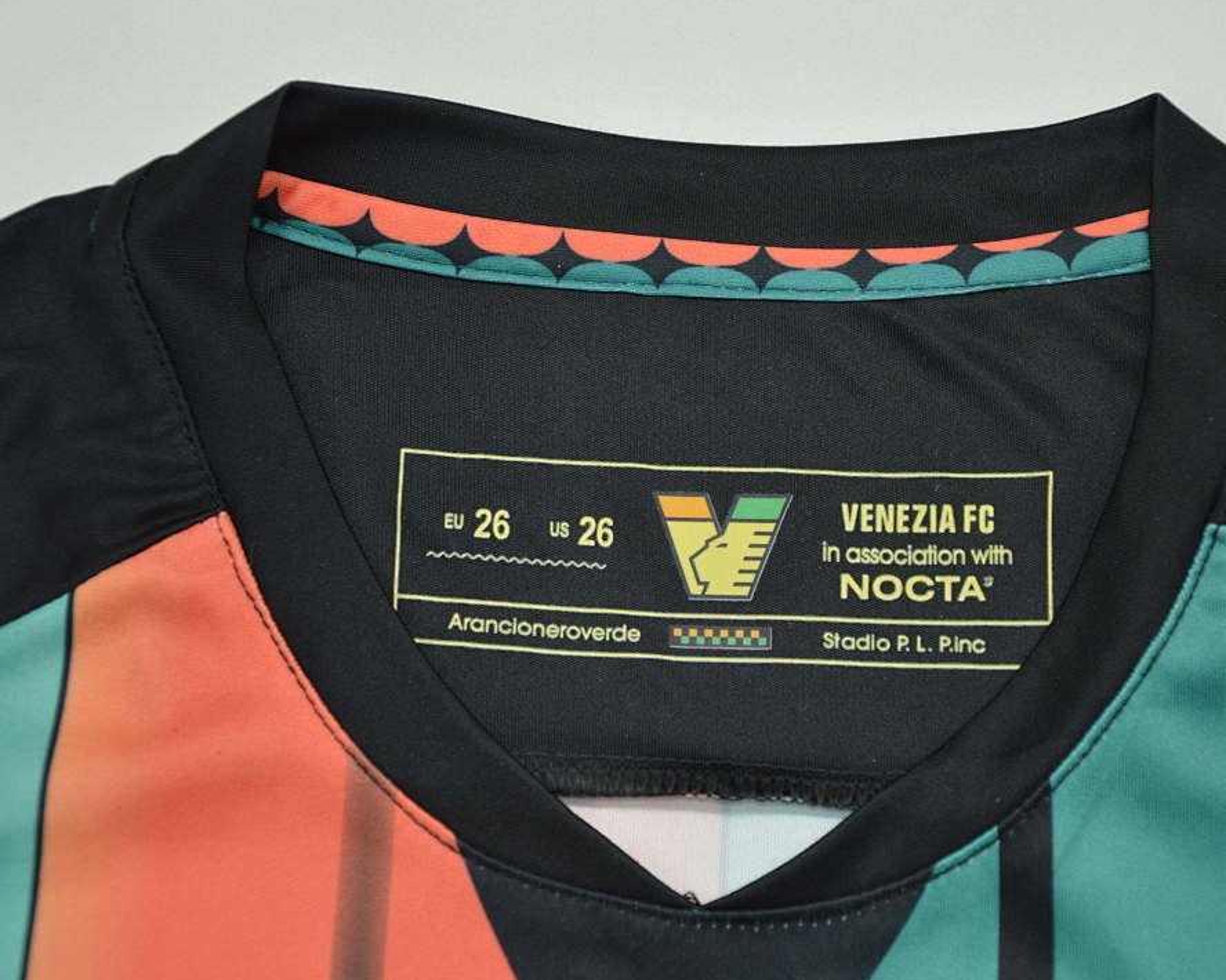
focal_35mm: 89
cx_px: 723
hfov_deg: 21.5
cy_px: 490
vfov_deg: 17.3
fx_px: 3229
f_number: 5
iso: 400
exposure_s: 1/200
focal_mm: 52
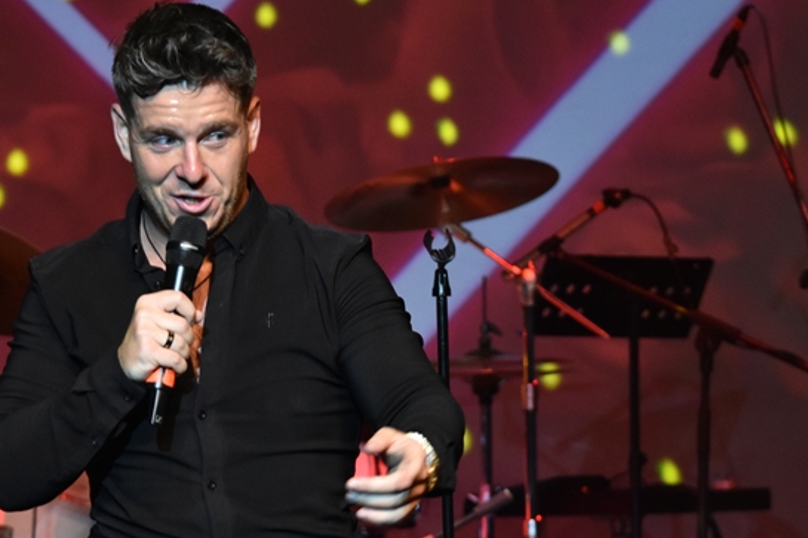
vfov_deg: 4.5
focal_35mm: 303
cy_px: 352
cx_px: 288
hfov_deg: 6.8
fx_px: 6798
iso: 1600
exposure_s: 1/80
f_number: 4.8
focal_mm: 110
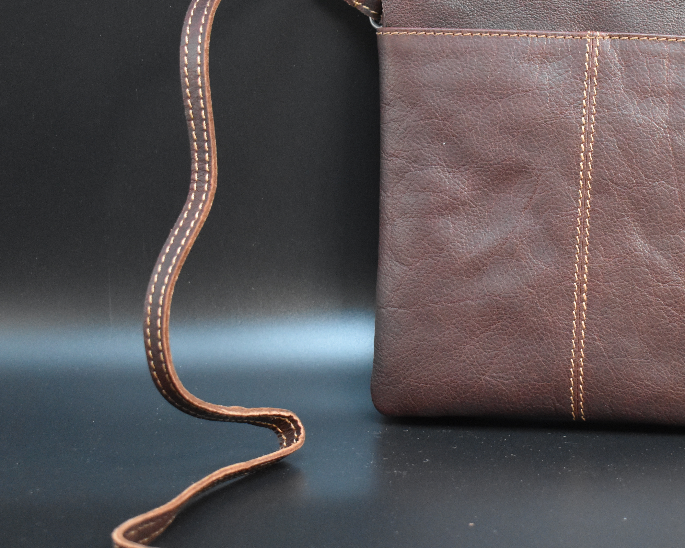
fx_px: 1781
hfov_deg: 21.5
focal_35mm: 88
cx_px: 566
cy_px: 214
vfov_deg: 17.5
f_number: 4.5
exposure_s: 1/60
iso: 2800
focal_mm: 35
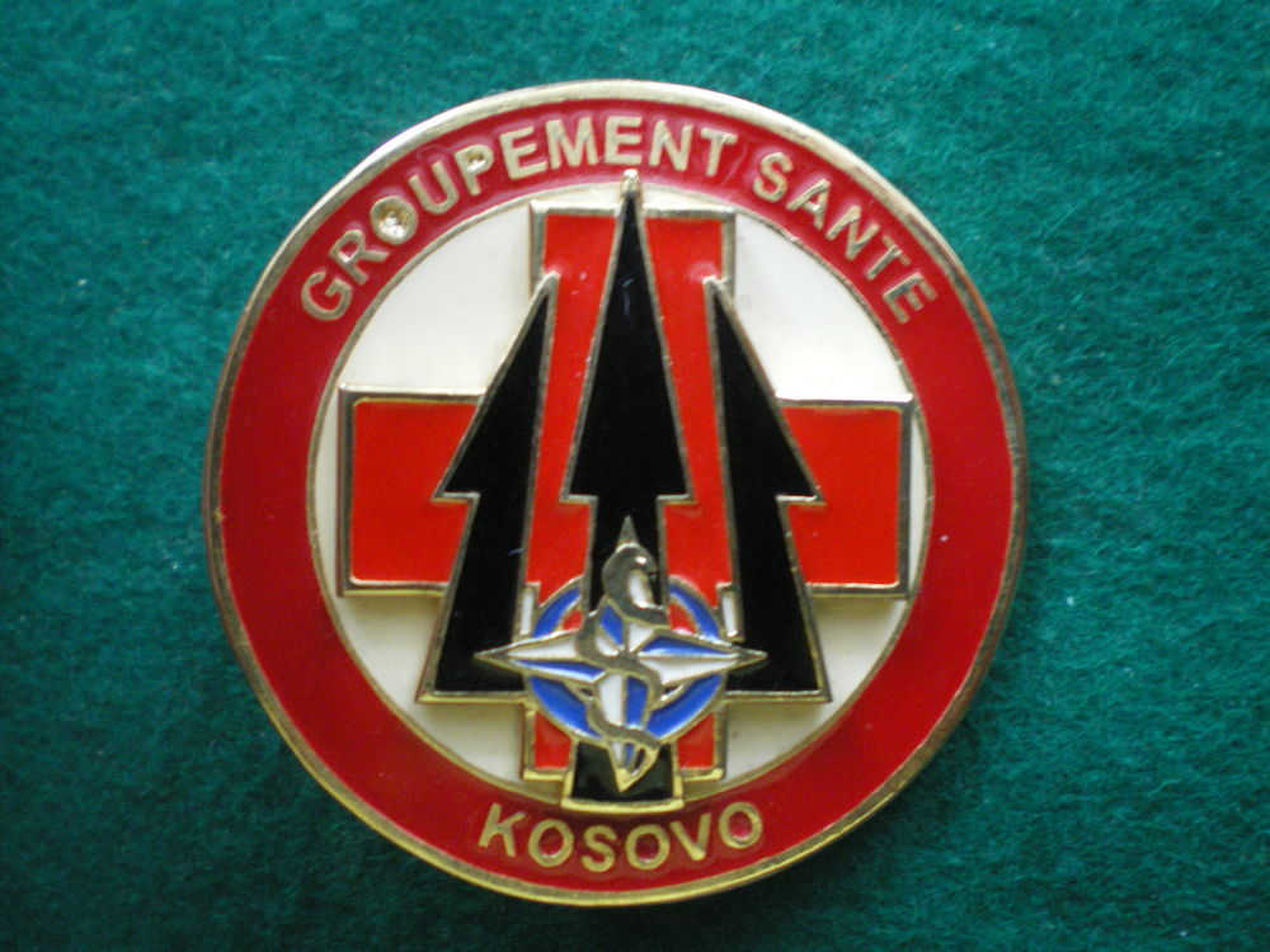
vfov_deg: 37.7
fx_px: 1394
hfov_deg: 49.0
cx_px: 635
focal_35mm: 38
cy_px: 476
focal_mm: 6.3
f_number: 3.1
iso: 400
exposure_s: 1/8
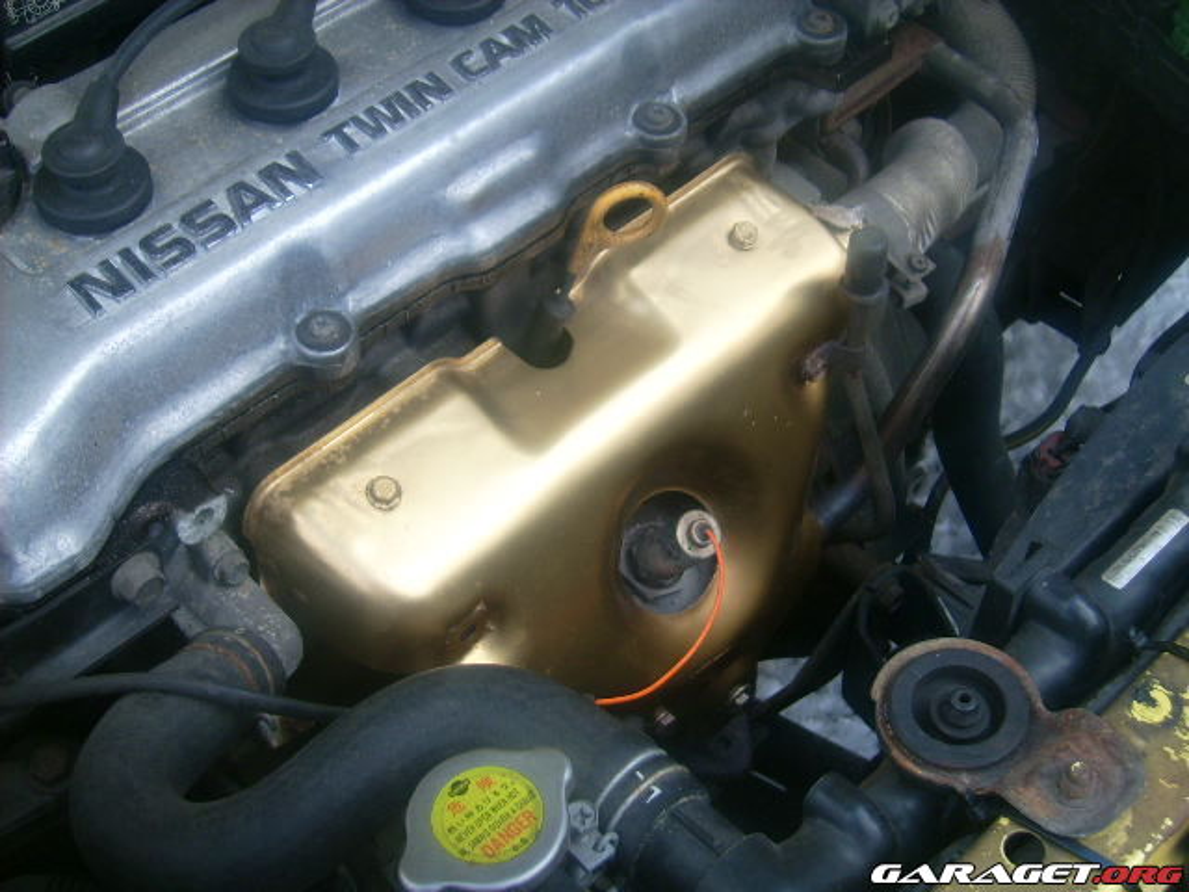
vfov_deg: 26.6
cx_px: 594
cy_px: 446
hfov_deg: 34.9
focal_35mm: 55
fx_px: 1889
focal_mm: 9.16
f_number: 3.4
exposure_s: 1/162
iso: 50
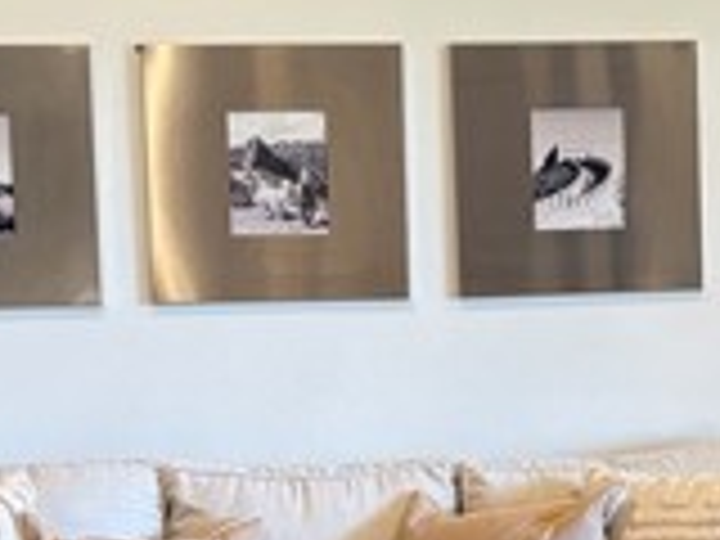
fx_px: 2163
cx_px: 590
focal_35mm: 104
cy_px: 414
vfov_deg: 14.2
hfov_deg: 18.7
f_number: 1.6
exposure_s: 1/60
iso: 125
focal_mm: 5.96
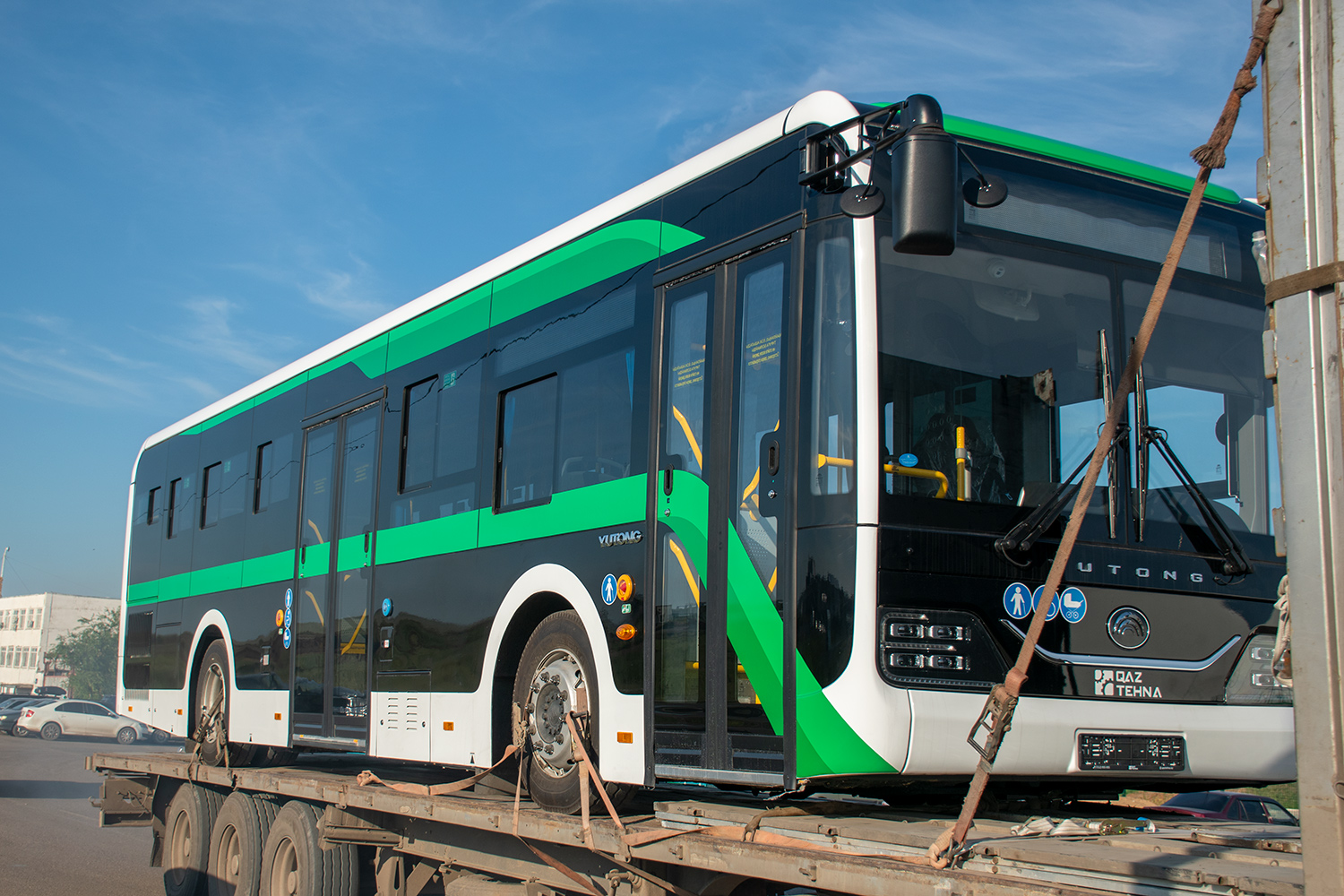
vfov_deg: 34.2
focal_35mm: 39
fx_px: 1456
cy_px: 448
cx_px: 672
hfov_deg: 49.6
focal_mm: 26
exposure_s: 1/800
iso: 100
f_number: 5
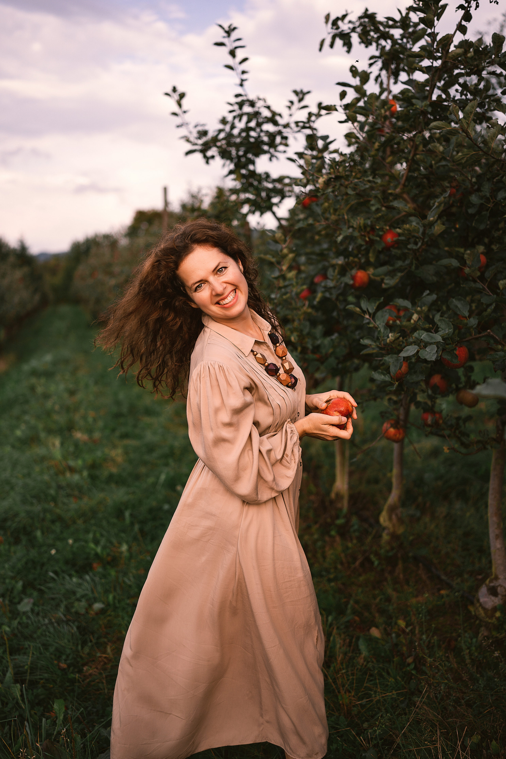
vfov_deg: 54.4
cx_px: 253
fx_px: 738
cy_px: 380
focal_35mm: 35
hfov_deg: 37.9
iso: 100
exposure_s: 1/2500
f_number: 1.4
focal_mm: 35
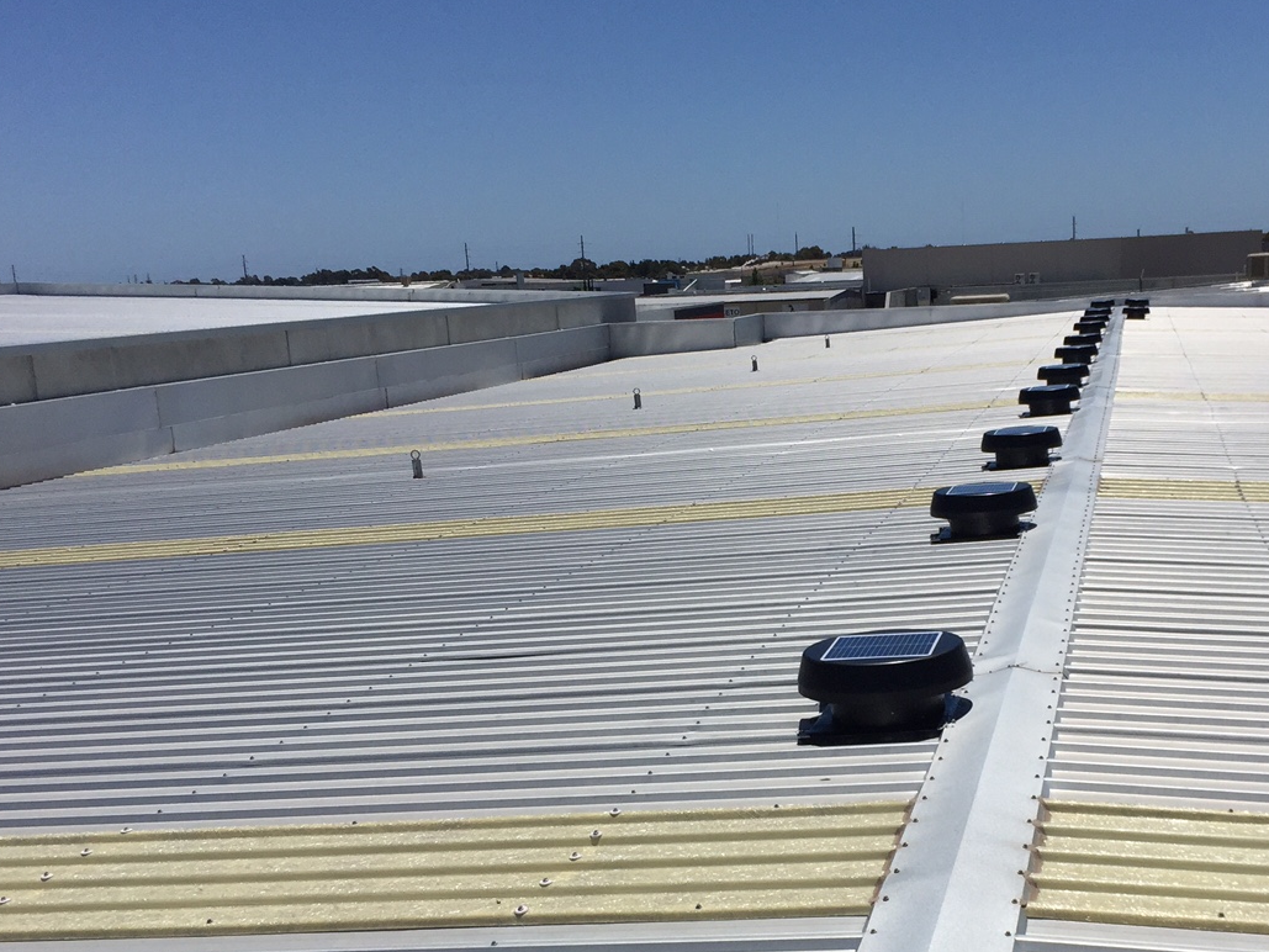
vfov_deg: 31.0
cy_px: 698
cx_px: 852
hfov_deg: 40.7
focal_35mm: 46
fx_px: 1687
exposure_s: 1/7937
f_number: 2.2
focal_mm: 4.15
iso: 32
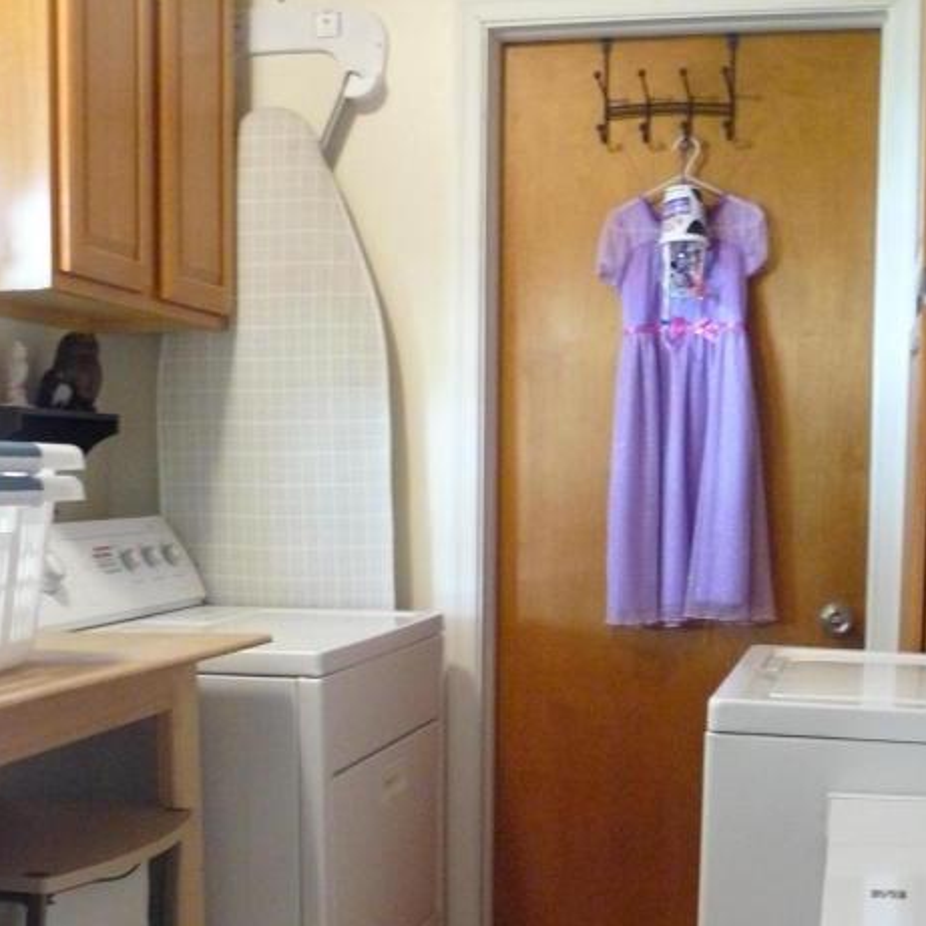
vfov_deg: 31.4
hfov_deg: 32.2
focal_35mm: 53
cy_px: 735
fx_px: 1604
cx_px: 526
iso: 400
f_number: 2.8
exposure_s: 1/13
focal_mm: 6
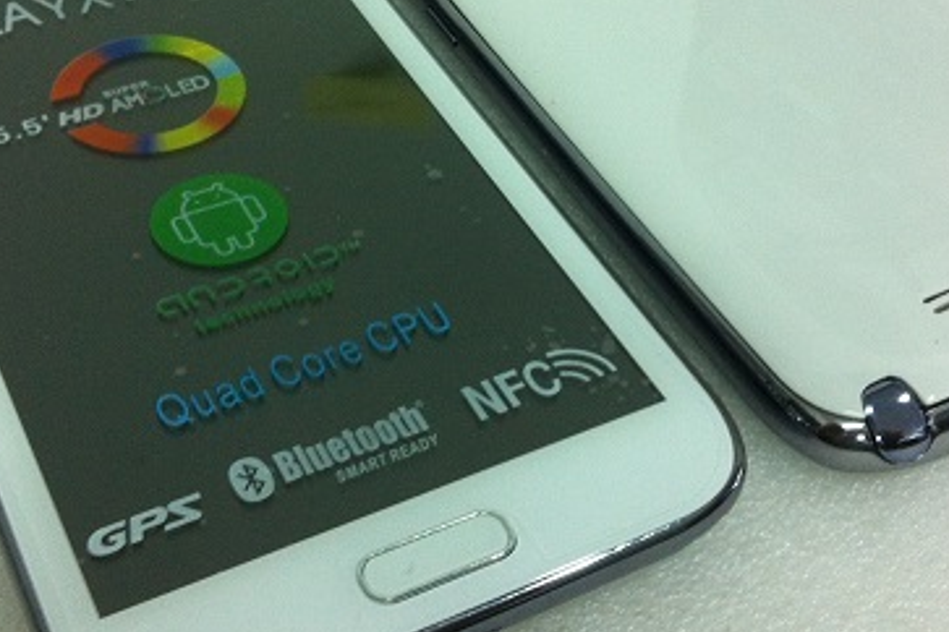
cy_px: 227
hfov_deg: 31.4
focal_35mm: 64
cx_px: 460
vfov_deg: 21.2
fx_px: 1687
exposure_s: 1/17
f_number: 2.8
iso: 100
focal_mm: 3.85
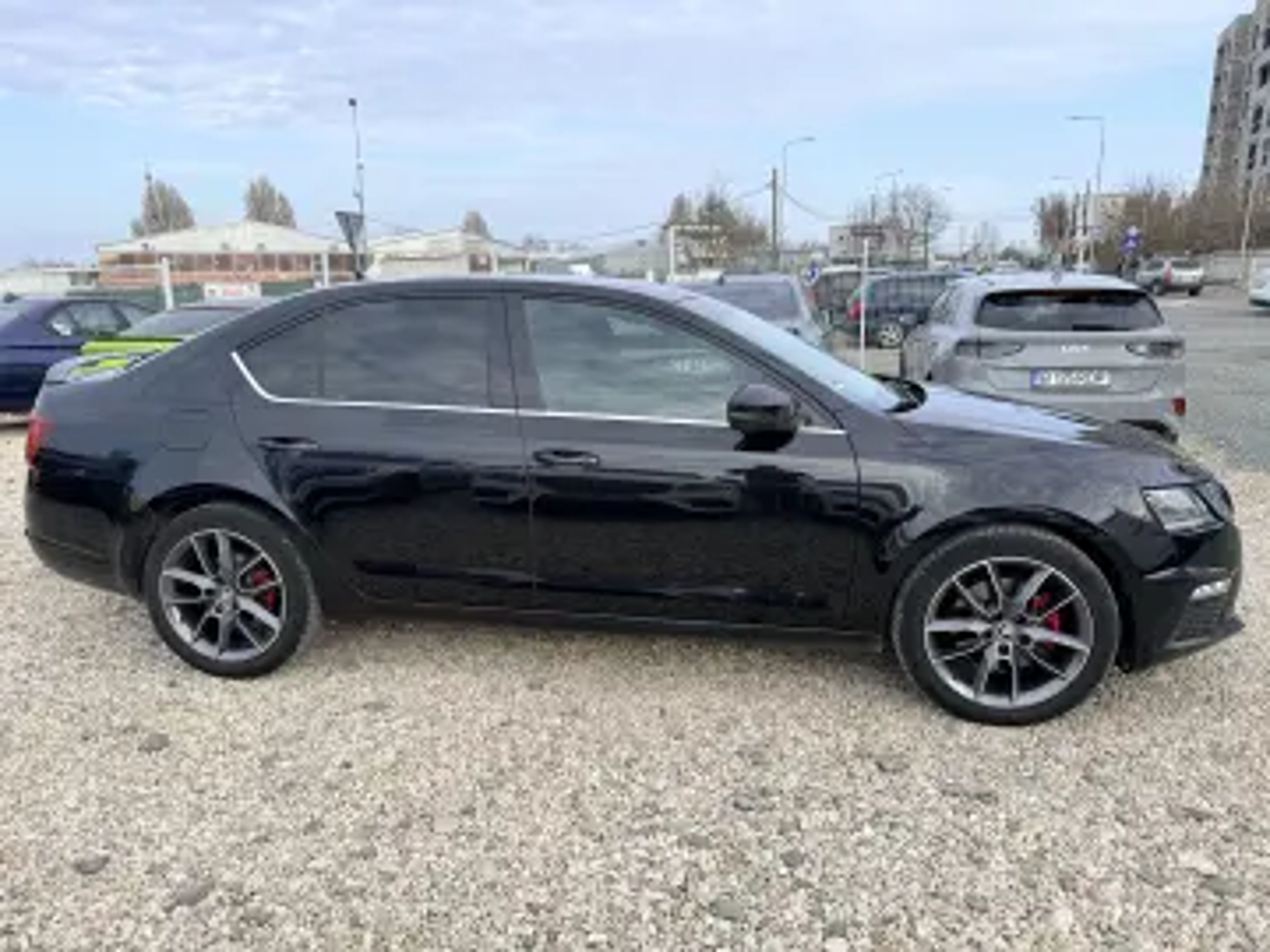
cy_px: 476
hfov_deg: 71.6
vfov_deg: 56.8
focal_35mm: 24
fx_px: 881
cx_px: 635
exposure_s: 1/1192
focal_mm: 6.76
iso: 100
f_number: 1.78
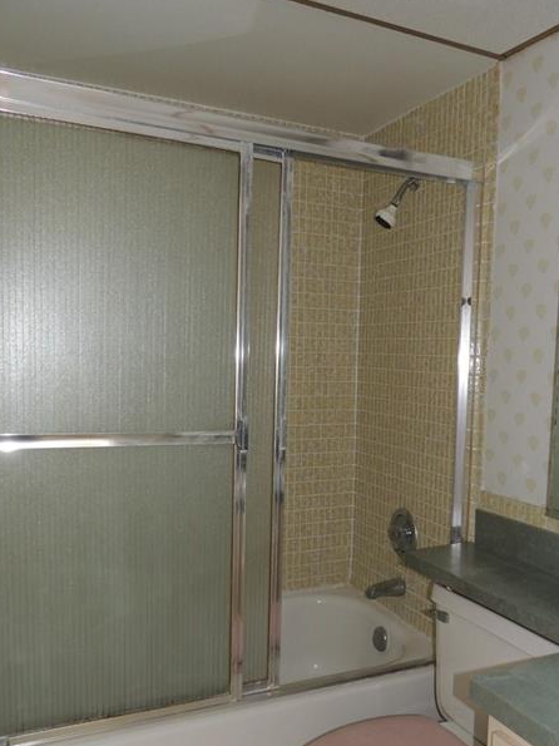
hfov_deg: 45.1
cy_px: 434
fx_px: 668
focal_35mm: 31
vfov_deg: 58.1
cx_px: 346
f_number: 3
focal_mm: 4.3
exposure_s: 1/30
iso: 200
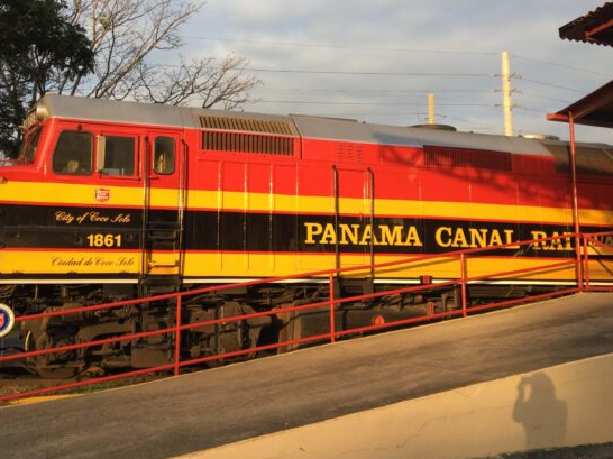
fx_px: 602
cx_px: 263
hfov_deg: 53.8
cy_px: 206
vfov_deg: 41.7
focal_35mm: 34
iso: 25
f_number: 2.2
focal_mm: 4.15
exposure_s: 1/263
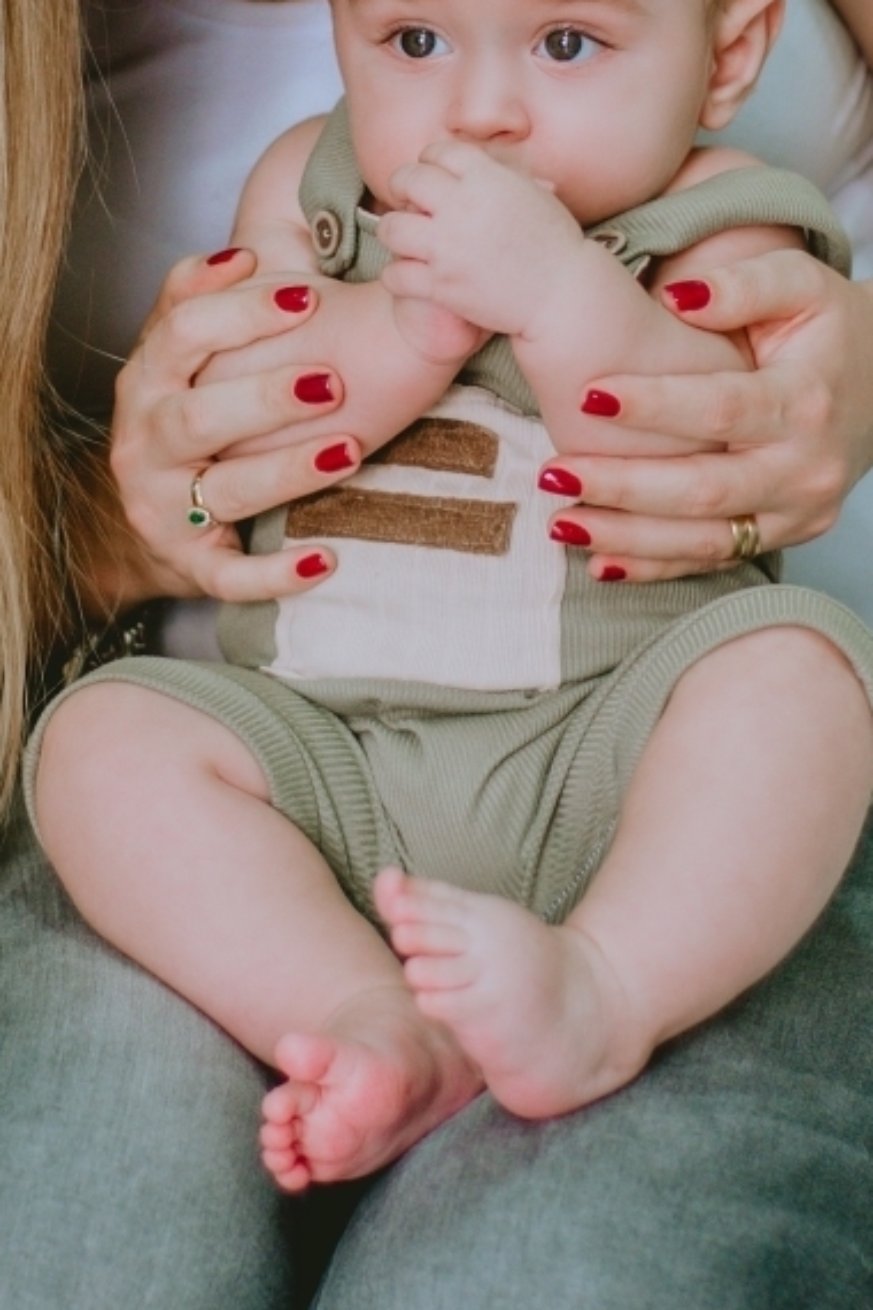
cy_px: 101
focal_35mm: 142
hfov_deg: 9.7
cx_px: 368
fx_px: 5165
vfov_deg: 14.3
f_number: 2.2
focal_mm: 50
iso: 640
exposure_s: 1/250
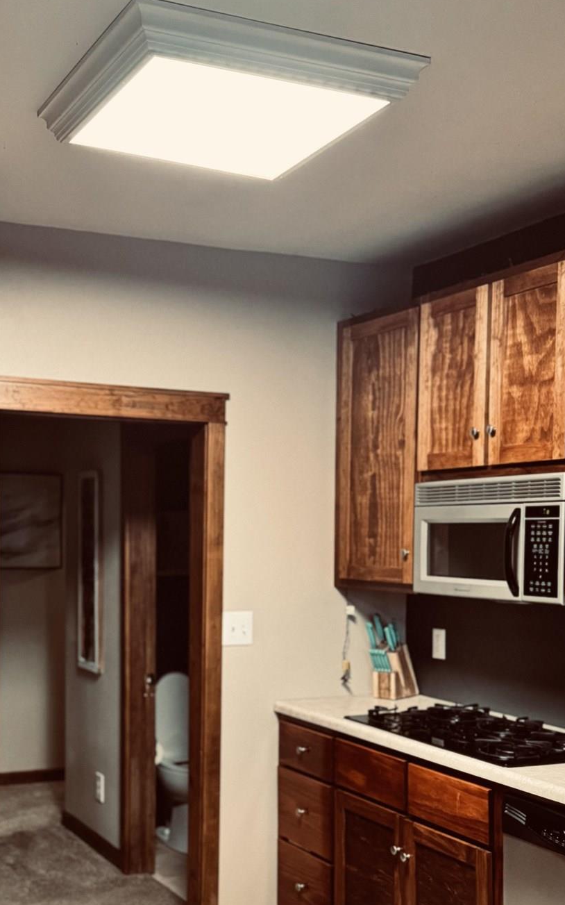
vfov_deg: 43.9
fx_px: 1109
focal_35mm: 45
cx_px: 231
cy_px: 580
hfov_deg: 28.5
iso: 640
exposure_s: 1/60
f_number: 1.78
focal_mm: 6.76
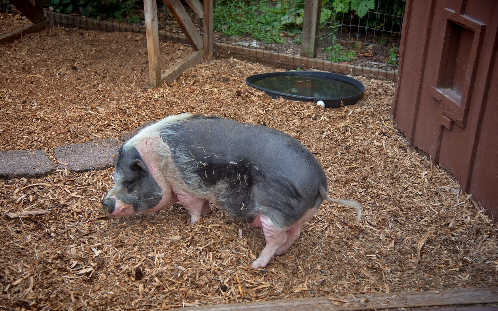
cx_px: 252
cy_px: 164
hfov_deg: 35.7
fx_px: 774
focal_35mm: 57
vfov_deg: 22.7
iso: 200
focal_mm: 55
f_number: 4
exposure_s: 1/125
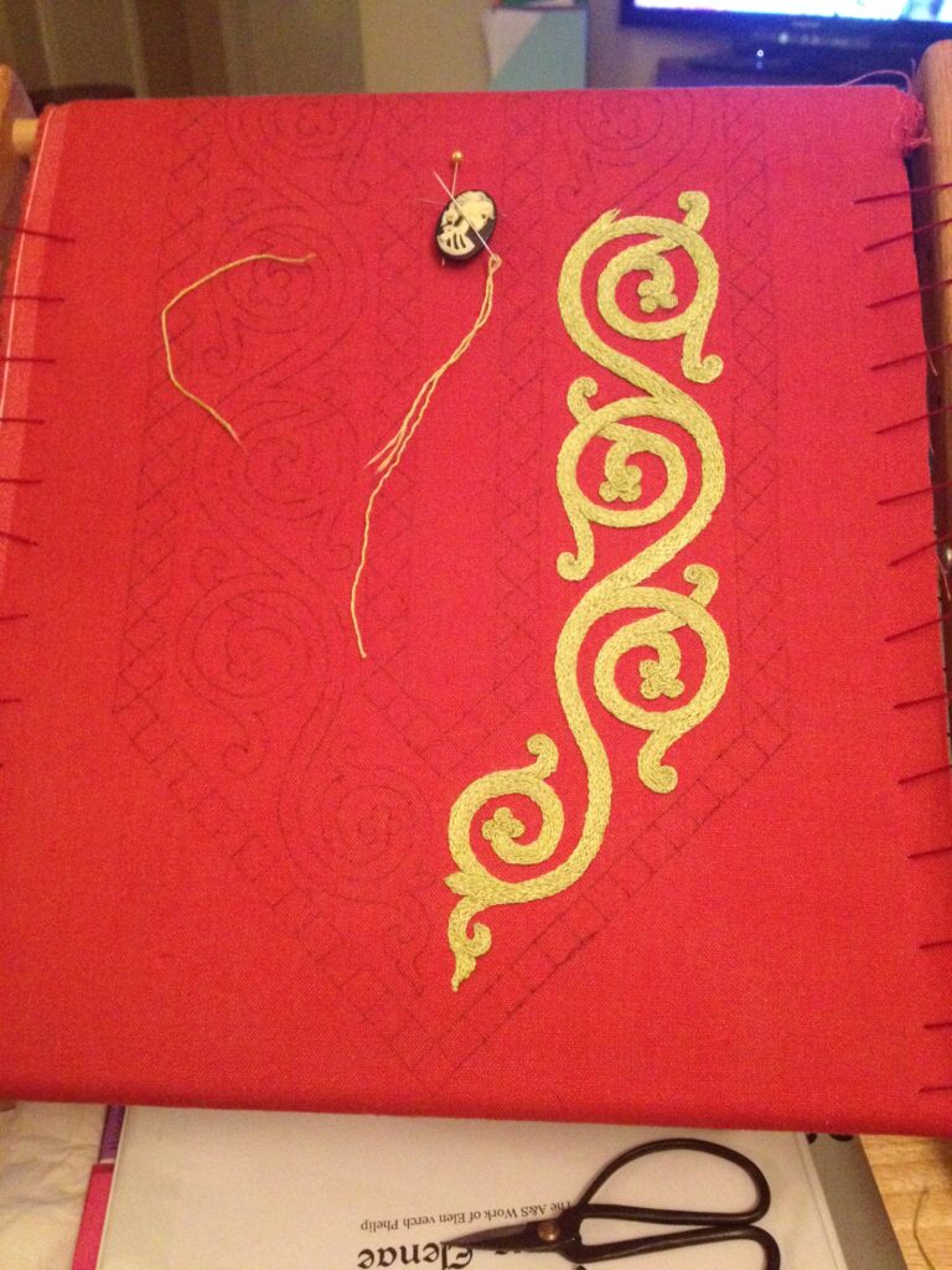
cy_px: 635
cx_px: 476
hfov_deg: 40.7
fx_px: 1283
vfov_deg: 52.6
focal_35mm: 35
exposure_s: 1/15
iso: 640
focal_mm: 4.28
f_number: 2.4
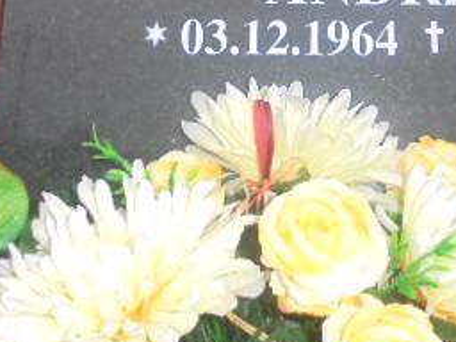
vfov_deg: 21.2
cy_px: -59
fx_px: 856
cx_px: 328
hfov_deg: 29.5
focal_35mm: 65
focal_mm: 4.6
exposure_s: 1/80
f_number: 3.5
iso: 100
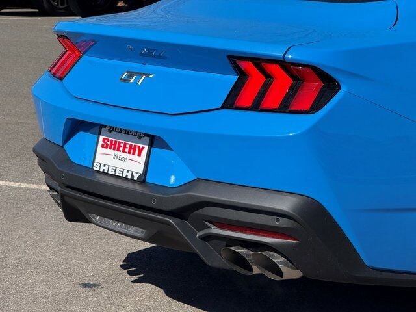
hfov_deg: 16.4
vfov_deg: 12.3
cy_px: 156
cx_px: 208
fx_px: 1442
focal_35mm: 120
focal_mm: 15.66
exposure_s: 1/2024
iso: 64
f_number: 2.8
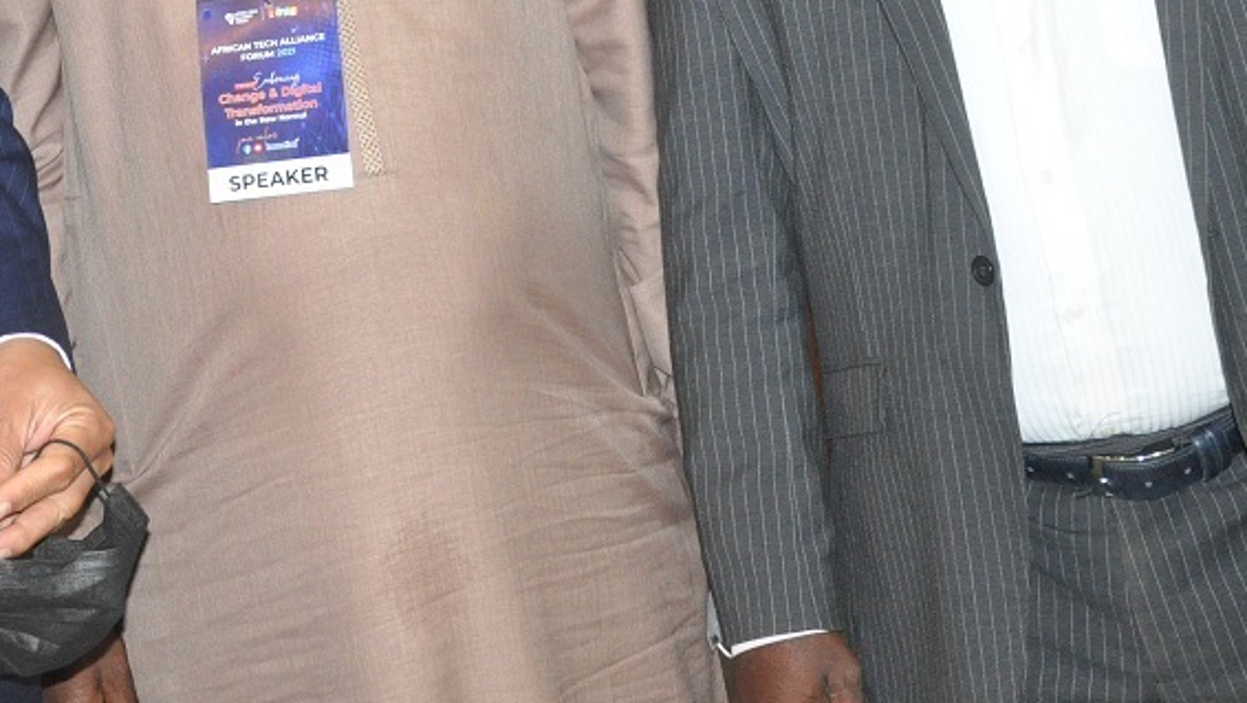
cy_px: -158
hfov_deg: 16.0
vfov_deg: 9.0
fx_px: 4400
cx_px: 291
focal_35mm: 133
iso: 1600
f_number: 4.8
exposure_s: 1/60
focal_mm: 40
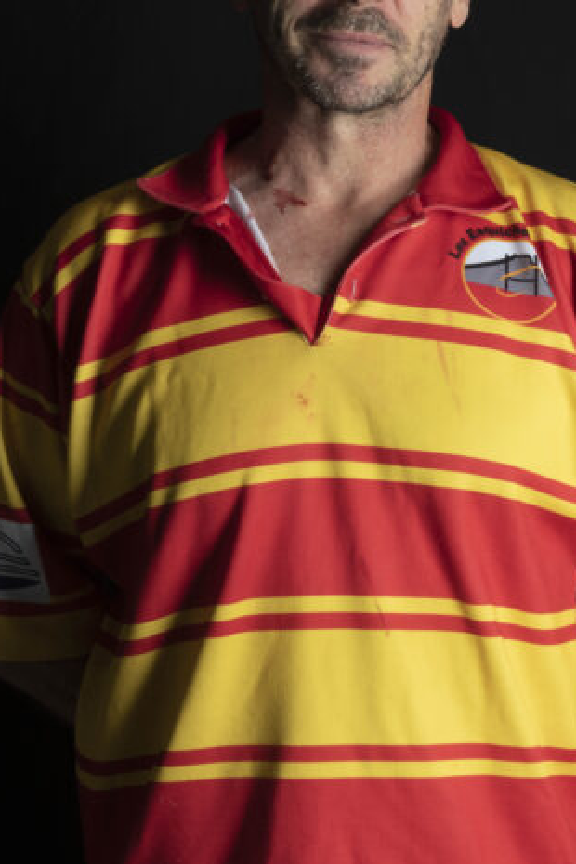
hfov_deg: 10.4
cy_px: 446
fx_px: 3168
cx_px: 387
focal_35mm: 132
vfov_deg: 15.5
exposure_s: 1/125
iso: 100
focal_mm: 60
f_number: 18
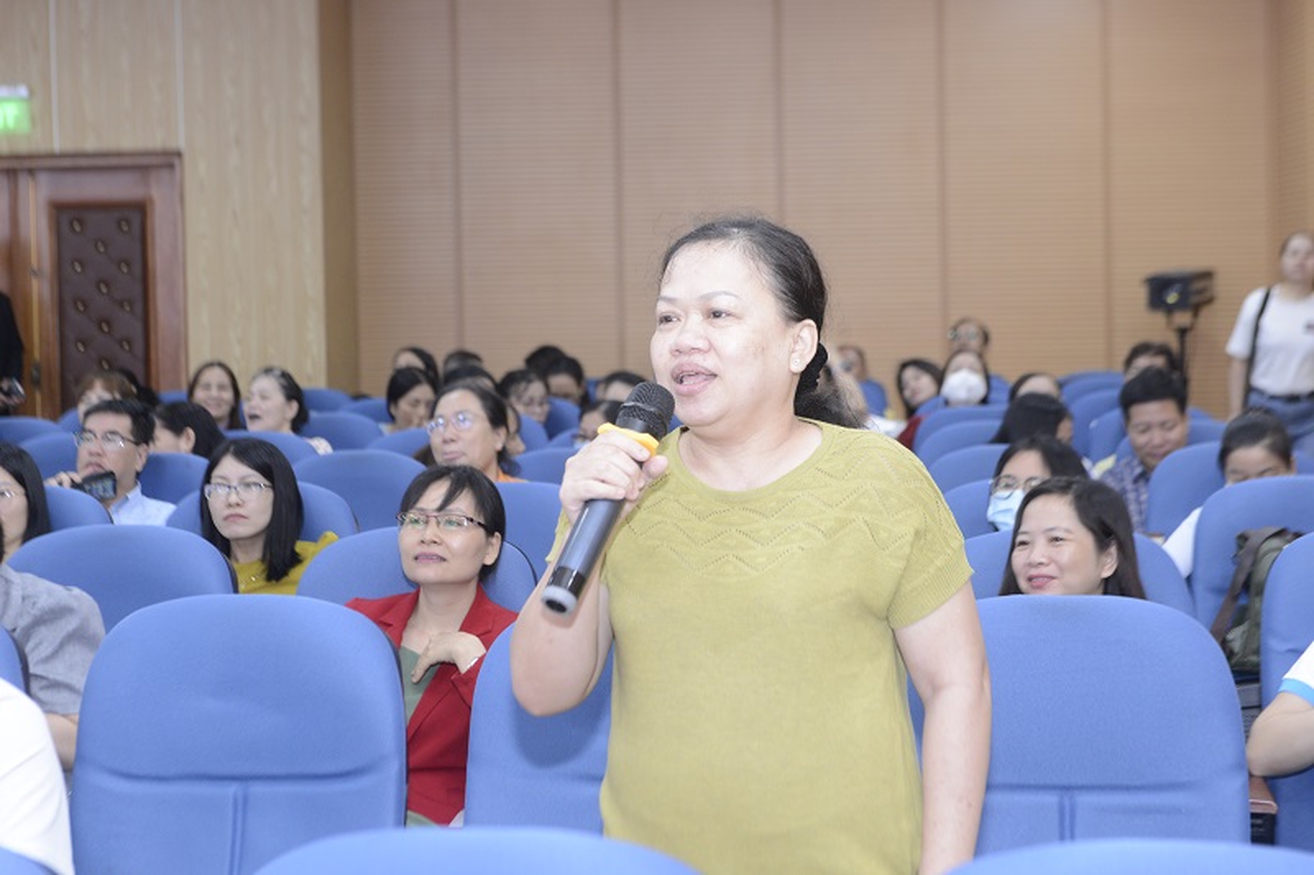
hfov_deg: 28.8
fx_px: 2554
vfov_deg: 19.4
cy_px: 438
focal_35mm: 70
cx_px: 657
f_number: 5.6
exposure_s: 1/60
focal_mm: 70
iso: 1600
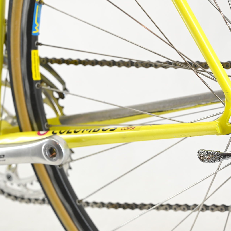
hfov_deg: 19.3
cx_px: 124
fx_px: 679
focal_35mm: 90
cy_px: 116
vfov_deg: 19.3
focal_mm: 70
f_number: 8
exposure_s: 1/30
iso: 250
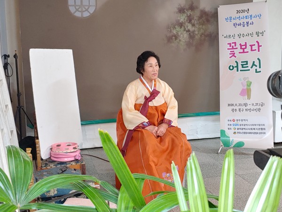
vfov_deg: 32.2
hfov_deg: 42.1
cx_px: 141
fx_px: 367
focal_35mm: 45
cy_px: 106
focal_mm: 4.23
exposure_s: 1/24
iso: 200
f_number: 1.5
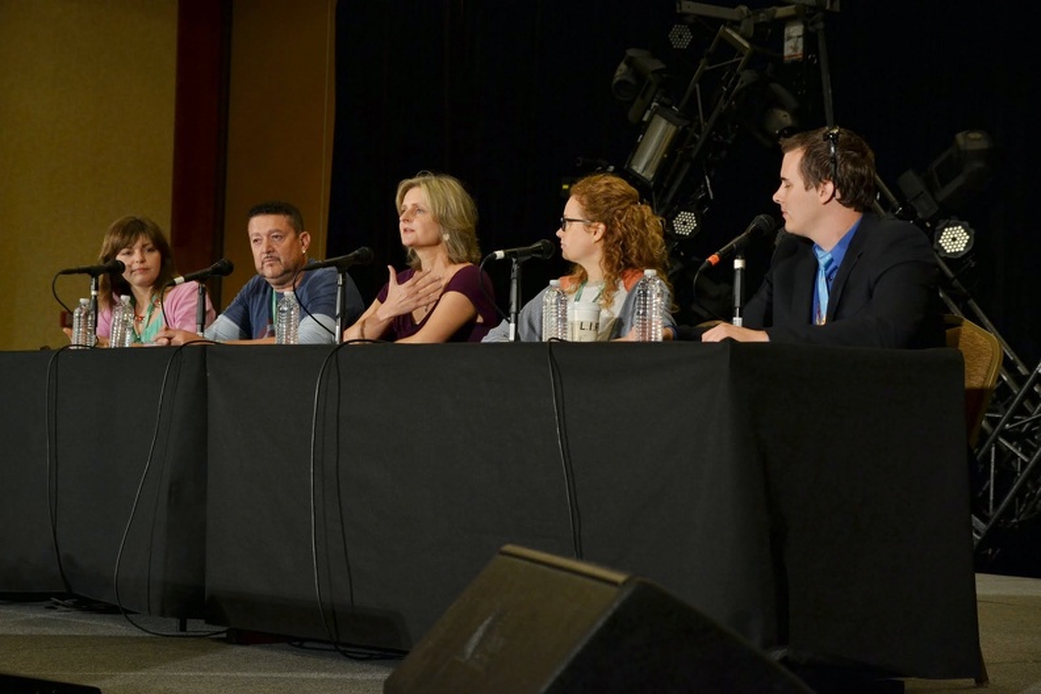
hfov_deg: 27.0
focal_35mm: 75
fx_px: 2169
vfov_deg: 18.2
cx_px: 520
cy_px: 347
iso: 800
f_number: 5.6
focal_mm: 50
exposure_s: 1/50
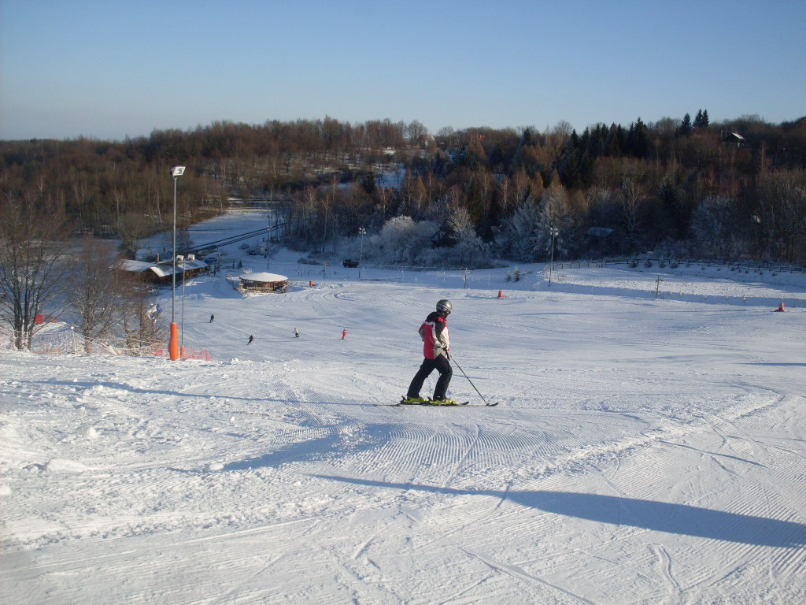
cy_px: 302
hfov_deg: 49.0
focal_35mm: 38
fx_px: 885
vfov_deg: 37.7
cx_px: 403
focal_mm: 6.3
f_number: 8.4
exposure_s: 1/350
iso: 80
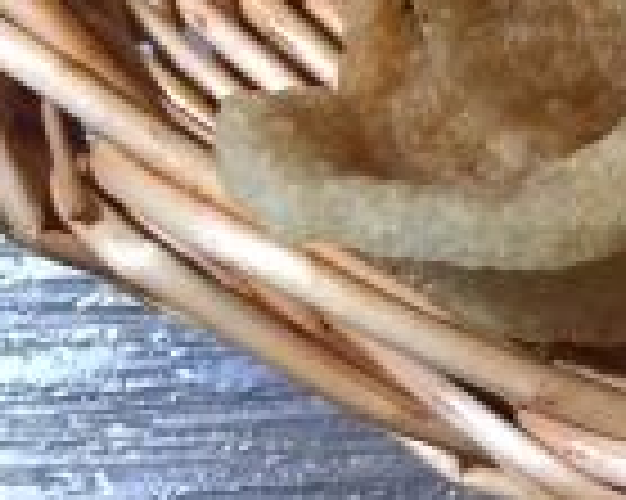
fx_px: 2648
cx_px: 1144
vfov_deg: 9.7
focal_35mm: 143
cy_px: -651
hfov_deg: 12.3
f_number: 2.2
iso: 160
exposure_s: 1/33
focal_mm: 4.15
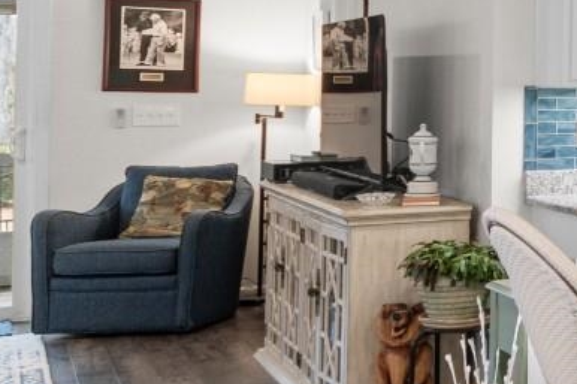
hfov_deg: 20.2
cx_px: 1091
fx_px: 1009
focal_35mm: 63
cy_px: 84
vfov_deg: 21.3
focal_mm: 10
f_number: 4.5
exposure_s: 1.3
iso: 100
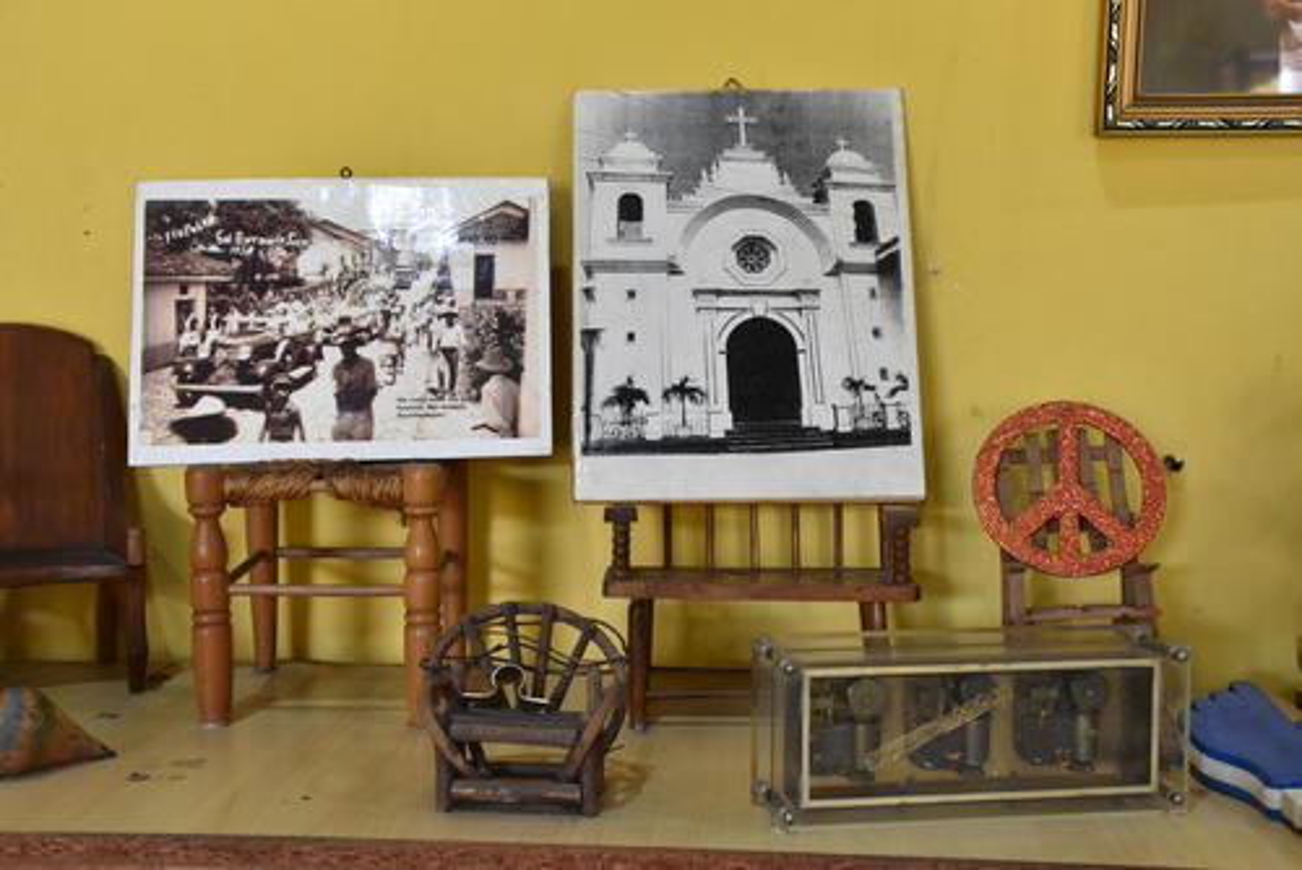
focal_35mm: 42
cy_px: 435
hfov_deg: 46.4
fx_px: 1520
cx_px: 651
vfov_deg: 31.9
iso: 3200
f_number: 5.6
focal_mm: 28
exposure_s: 1/160
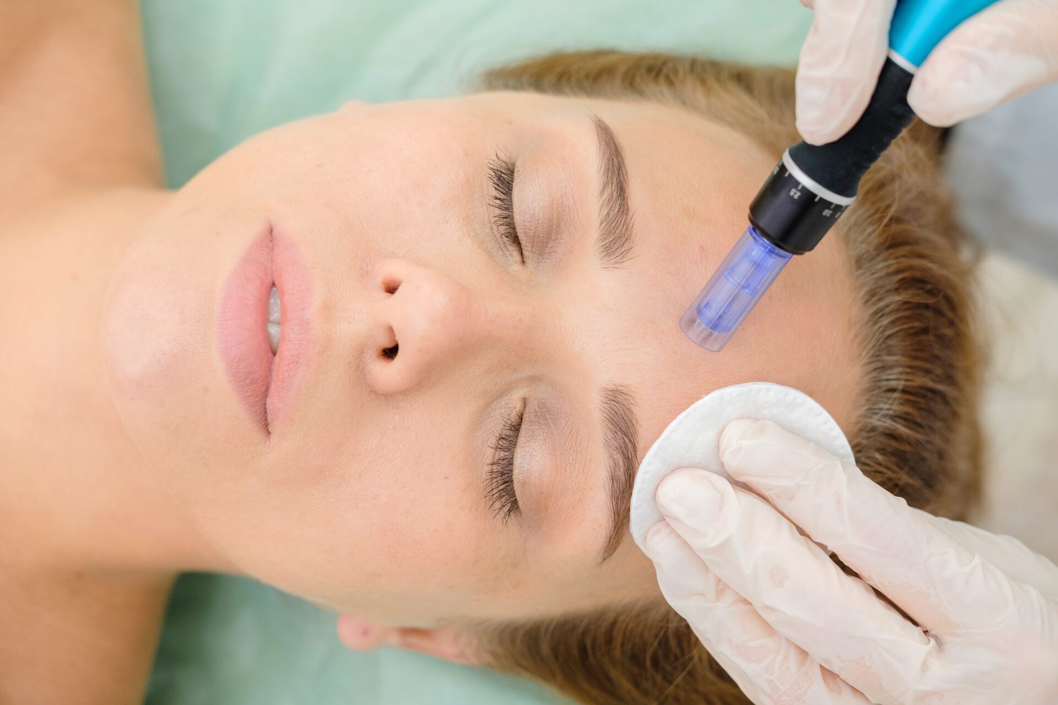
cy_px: 352
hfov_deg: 37.5
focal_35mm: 53
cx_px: 529
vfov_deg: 25.5
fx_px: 1557
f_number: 4
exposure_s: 1/250
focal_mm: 35
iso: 400
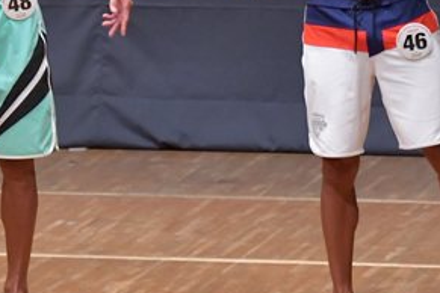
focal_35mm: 680
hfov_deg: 3.0
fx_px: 8310
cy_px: 77
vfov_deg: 2.0
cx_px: 156
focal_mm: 170
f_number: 5.6
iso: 6400
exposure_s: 1/400
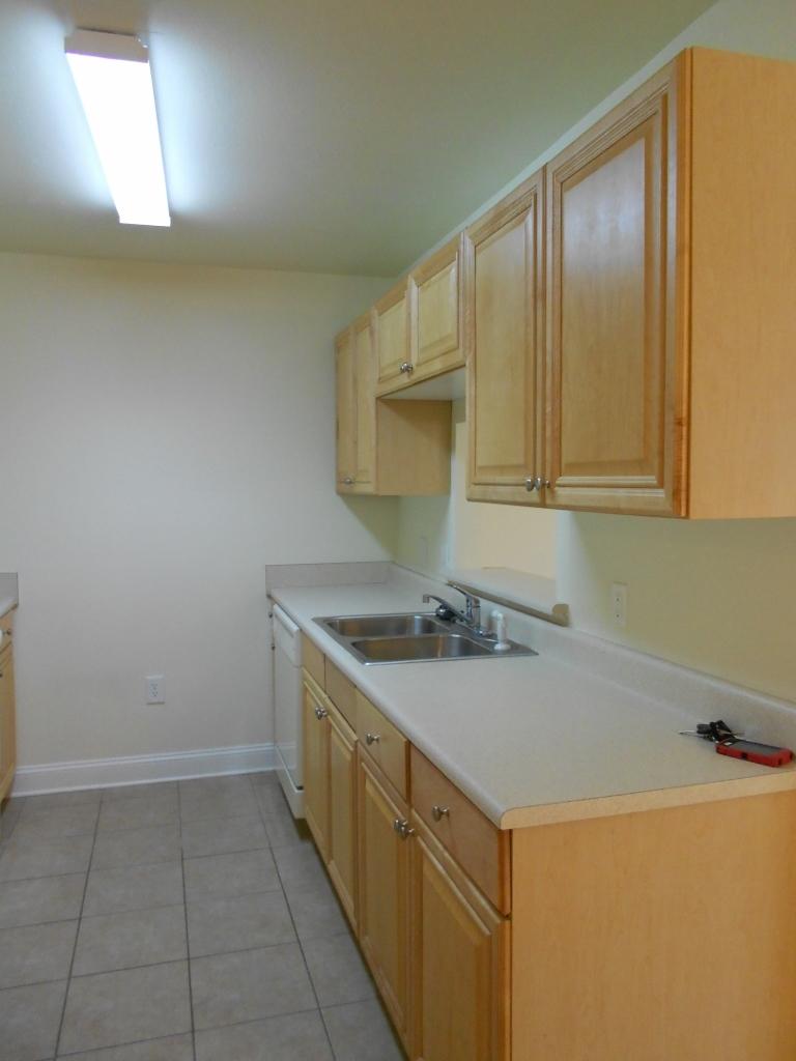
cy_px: 530
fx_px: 797
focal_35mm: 26
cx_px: 398
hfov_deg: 53.1
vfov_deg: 67.3
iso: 250
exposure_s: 1/30
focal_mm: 4.6
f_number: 3.2
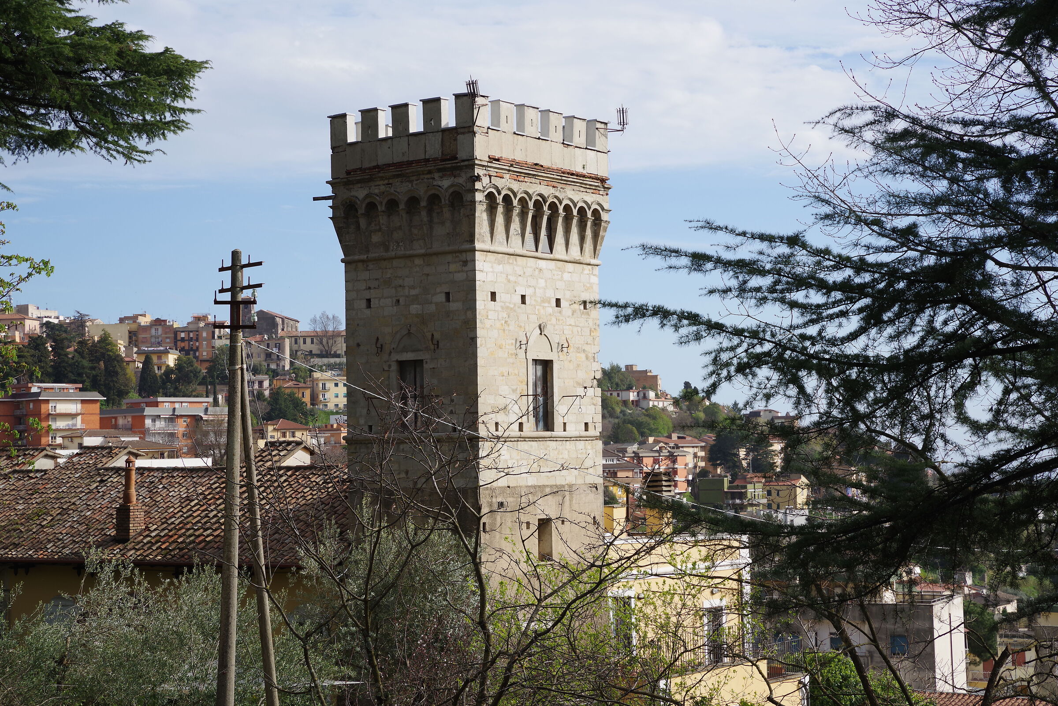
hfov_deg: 28.8
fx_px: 2058
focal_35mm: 70
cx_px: 529
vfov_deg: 19.5
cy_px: 353
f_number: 9
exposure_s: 1/200
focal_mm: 70
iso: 200
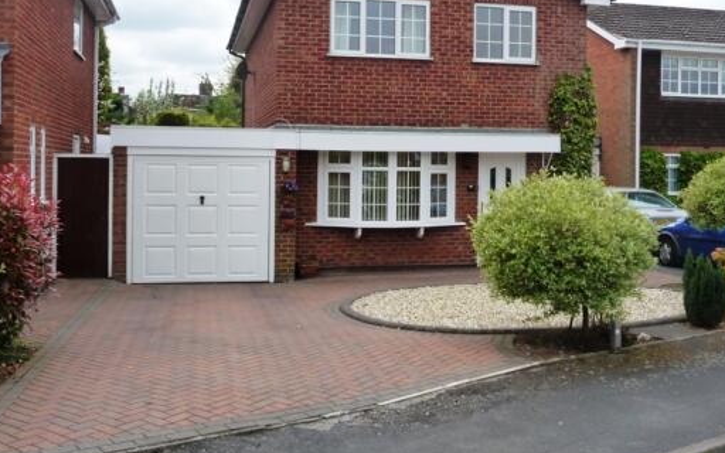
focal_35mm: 41
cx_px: 380
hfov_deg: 48.2
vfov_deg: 31.1
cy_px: 166
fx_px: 810
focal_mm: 5.6
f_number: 3.6
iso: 160
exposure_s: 1/1000
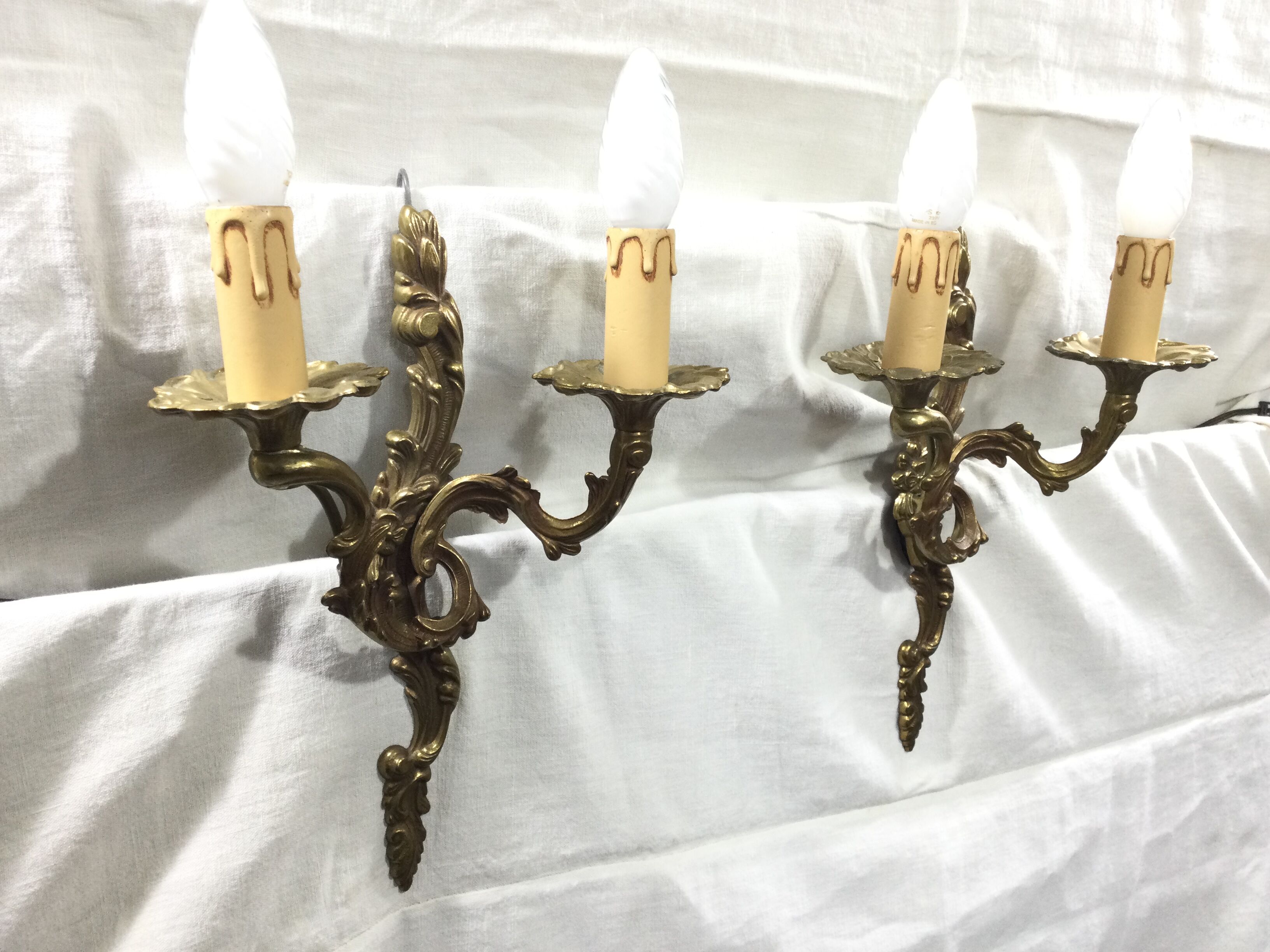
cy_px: 476
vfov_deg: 45.4
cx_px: 635
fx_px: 1137
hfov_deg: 58.4
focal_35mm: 31
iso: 32
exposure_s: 1/33
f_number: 2.4
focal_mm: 3.3
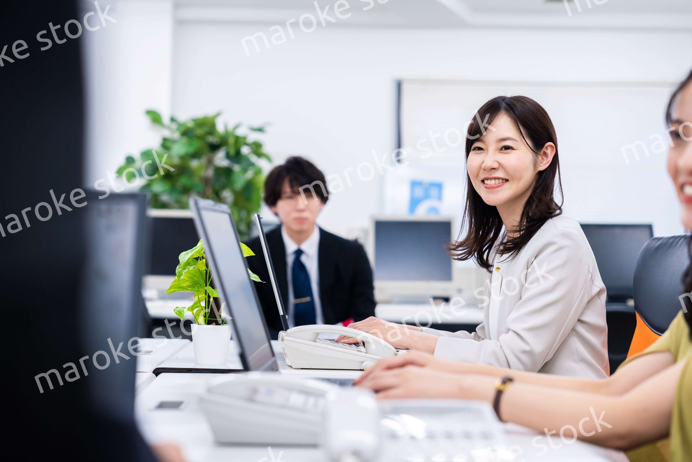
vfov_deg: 19.5
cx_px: 346
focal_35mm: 70
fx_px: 1346
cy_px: 231
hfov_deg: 28.8
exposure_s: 1/320
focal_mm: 70
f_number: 2.8
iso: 500
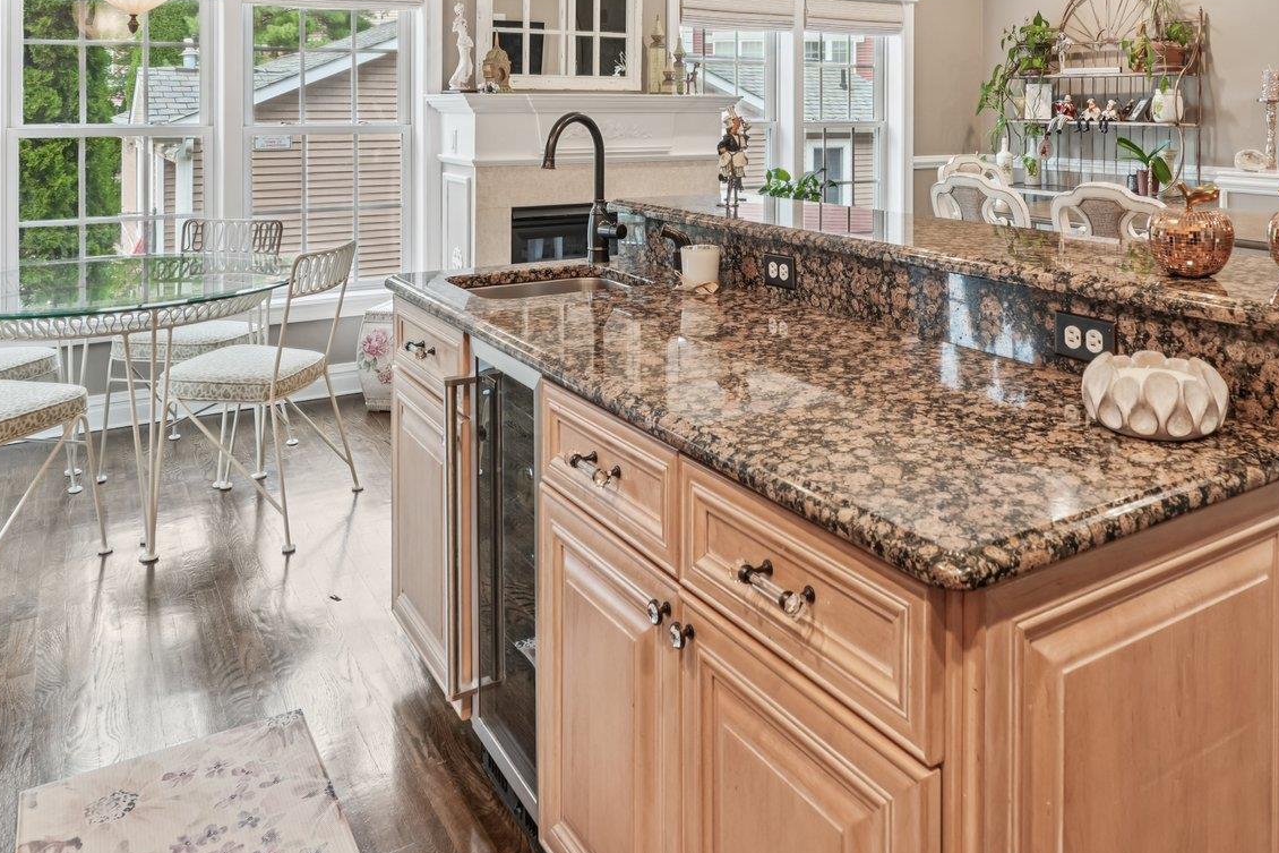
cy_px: 129
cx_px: 752
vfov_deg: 42.2
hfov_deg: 63.2
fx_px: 1030
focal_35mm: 29
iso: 400
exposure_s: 1/20
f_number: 8
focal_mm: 16
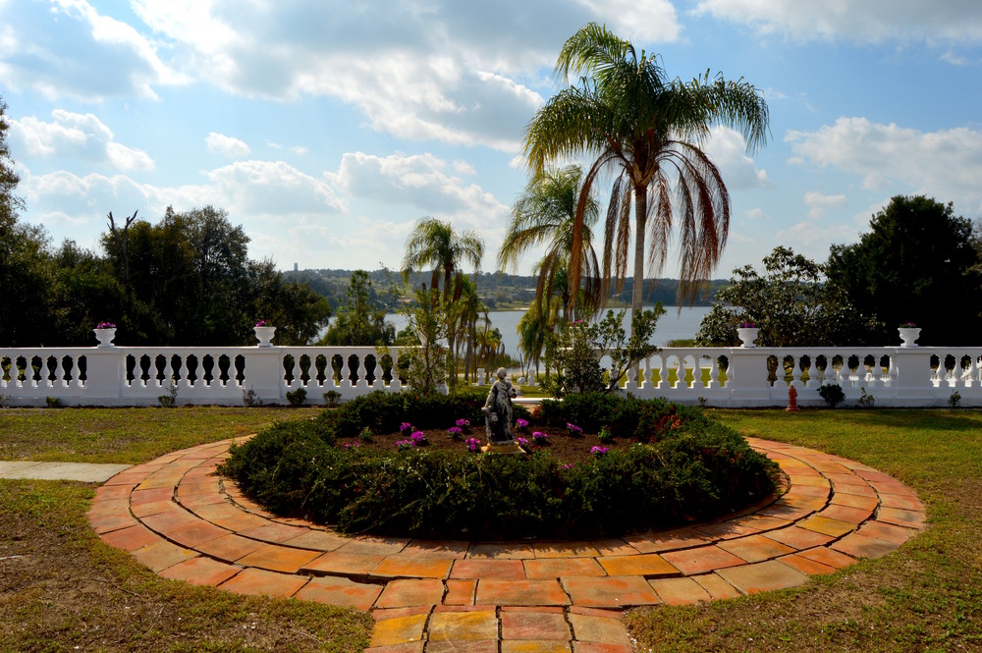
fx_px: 736
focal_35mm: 27
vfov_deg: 47.9
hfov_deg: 67.4
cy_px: 326
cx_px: 491
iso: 100
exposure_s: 1/200
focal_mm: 18
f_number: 11
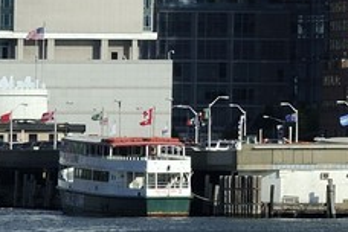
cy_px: -333
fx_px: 6437
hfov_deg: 3.0
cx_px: 994
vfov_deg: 2.1
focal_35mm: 666
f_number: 10
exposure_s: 1/400
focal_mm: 95
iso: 200
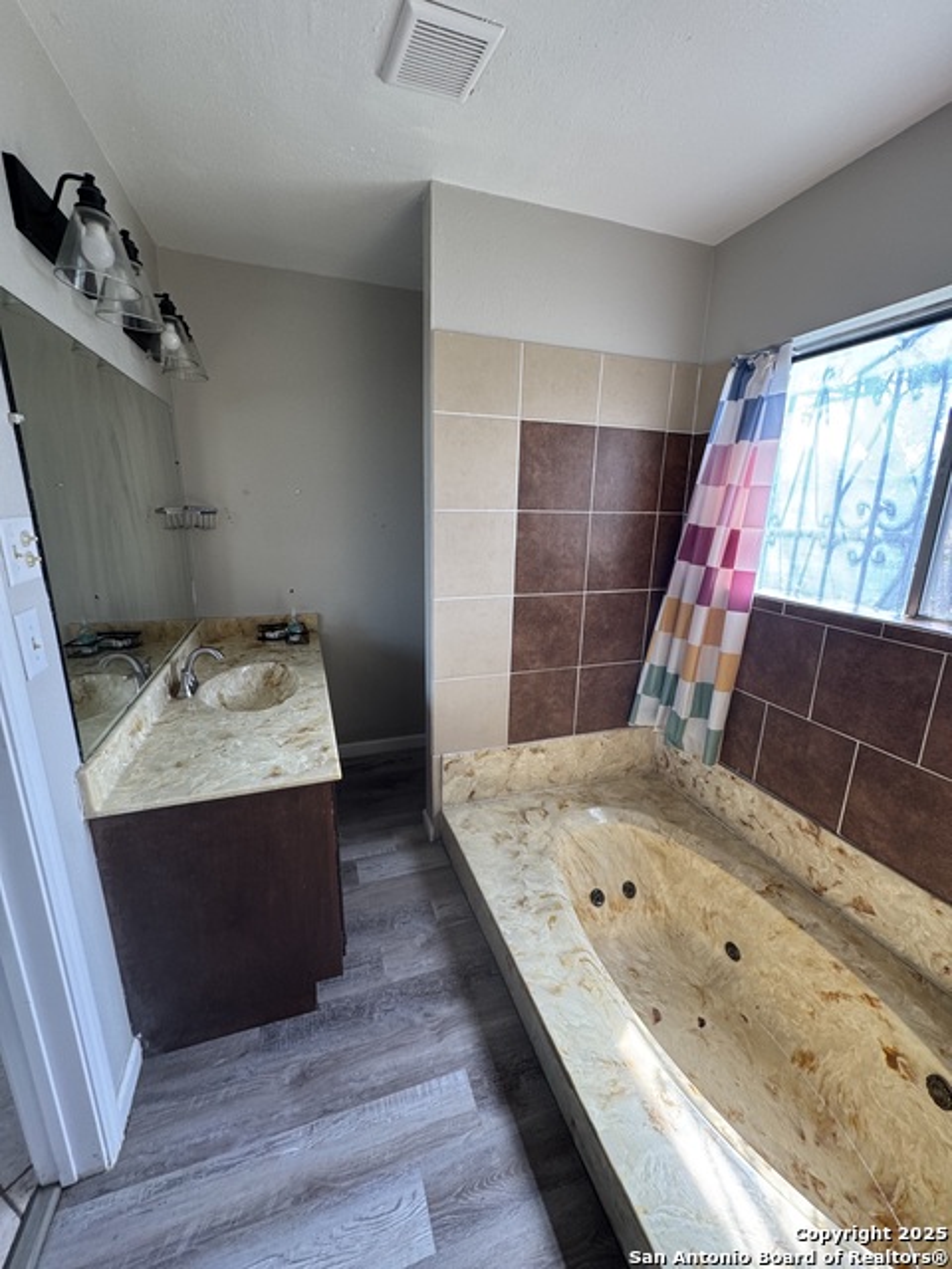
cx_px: 476
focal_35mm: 14
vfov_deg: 102.1
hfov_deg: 85.7
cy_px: 634
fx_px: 513
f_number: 2.2
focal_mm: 2.22
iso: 125
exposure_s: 1/120
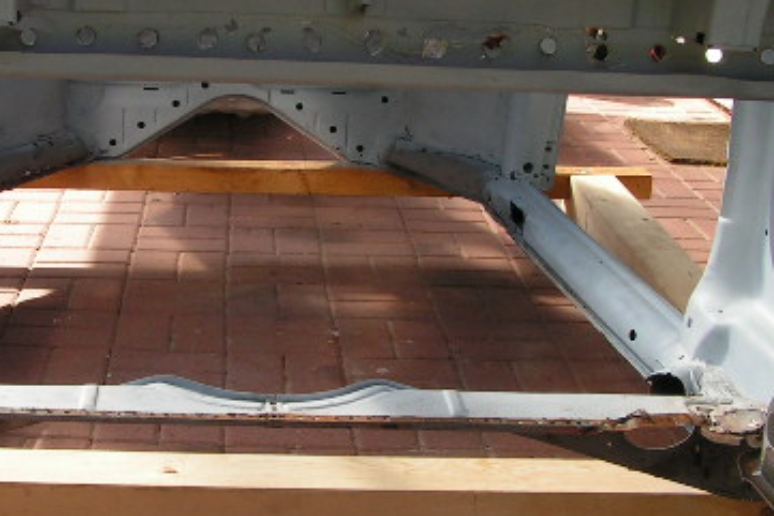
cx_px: 311
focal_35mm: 70
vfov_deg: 19.4
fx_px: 1506
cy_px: 199
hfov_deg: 28.8
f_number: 5.6
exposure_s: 1/80
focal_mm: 6.3
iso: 50
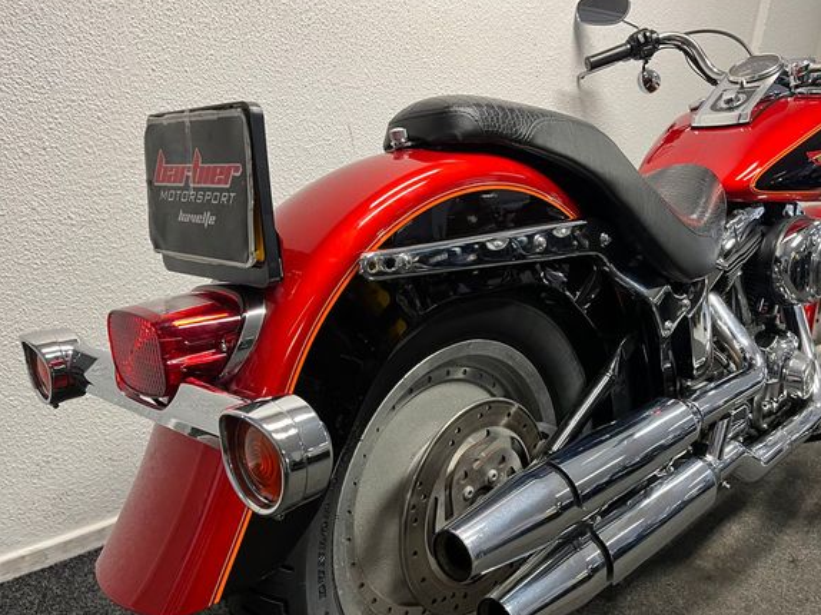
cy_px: 329
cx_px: 455
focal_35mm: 29
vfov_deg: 48.2
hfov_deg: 61.5
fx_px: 688
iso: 200
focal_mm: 5.1
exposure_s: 1/50
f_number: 1.6
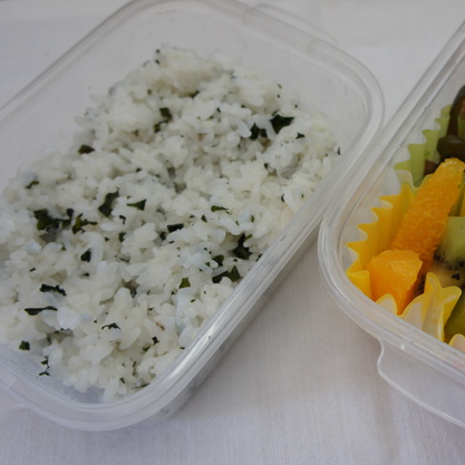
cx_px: 348
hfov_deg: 38.2
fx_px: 654
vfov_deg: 39.2
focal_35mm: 43
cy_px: 233
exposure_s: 1/80
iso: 200
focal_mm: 22
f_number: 5.6
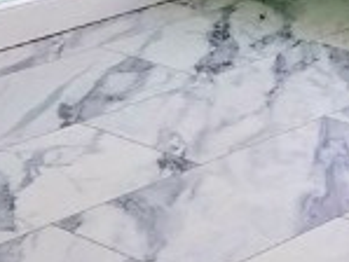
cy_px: -178
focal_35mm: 158
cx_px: 382
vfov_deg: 9.1
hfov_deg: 12.3
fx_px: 1594
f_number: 1.8
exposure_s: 1/120
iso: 800
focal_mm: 5.4
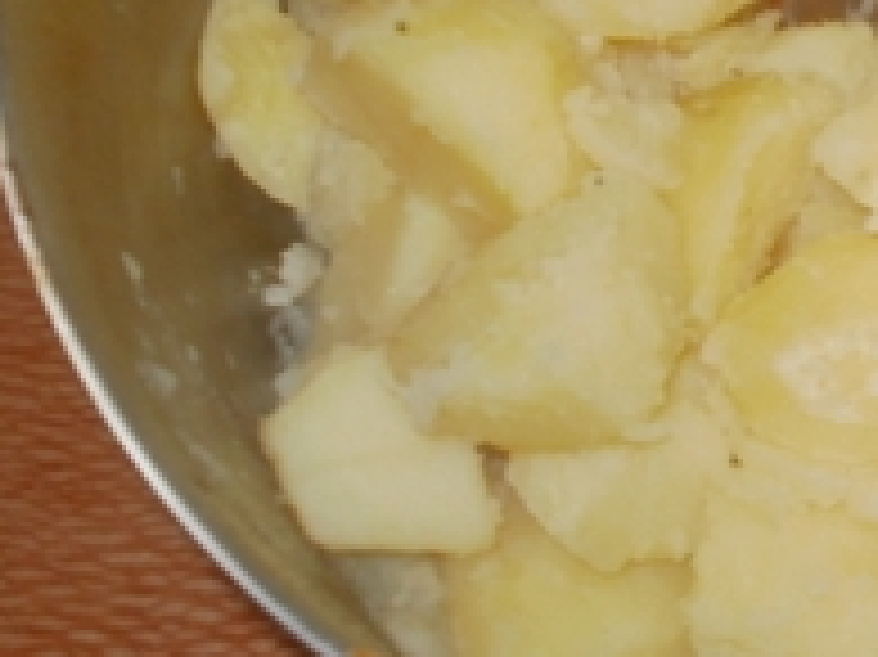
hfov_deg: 16.9
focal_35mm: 111
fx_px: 2814
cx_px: 1063
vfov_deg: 13.2
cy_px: 86
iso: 125
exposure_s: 1/30
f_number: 3.5
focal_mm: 6.3
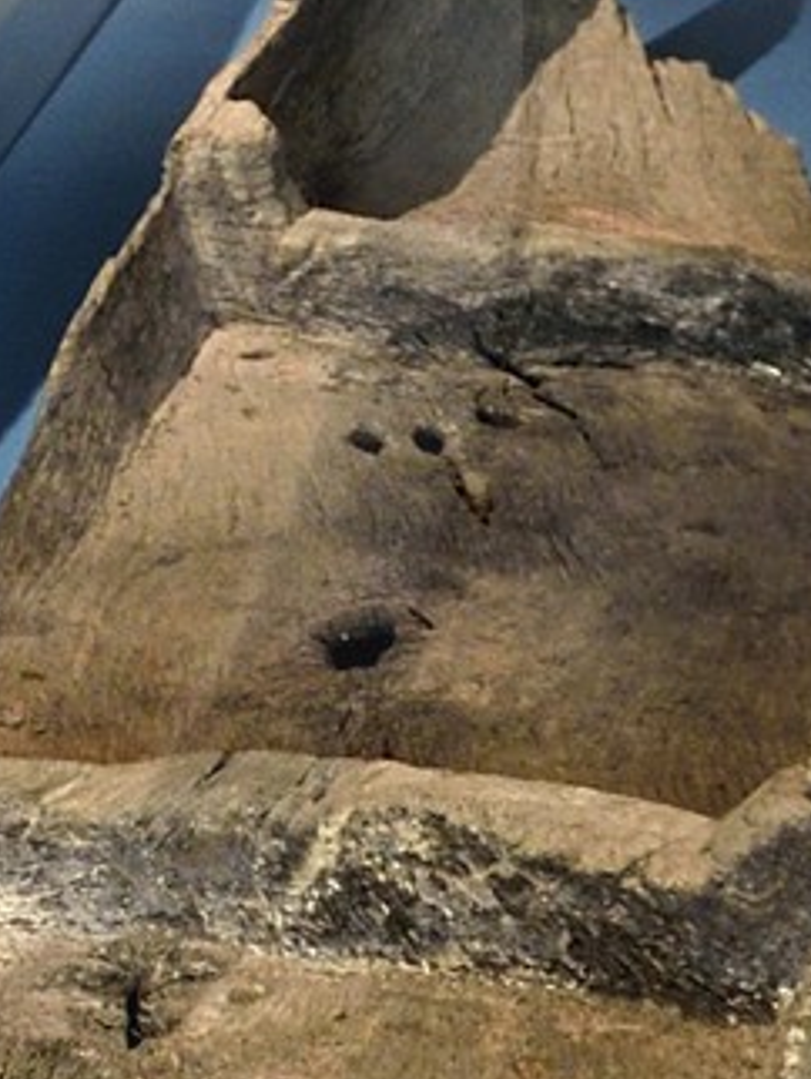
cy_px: 20
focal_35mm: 222
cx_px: -1036
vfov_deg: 8.9
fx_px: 6926
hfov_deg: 6.4
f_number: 5.6
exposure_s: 1/13
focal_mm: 31
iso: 800
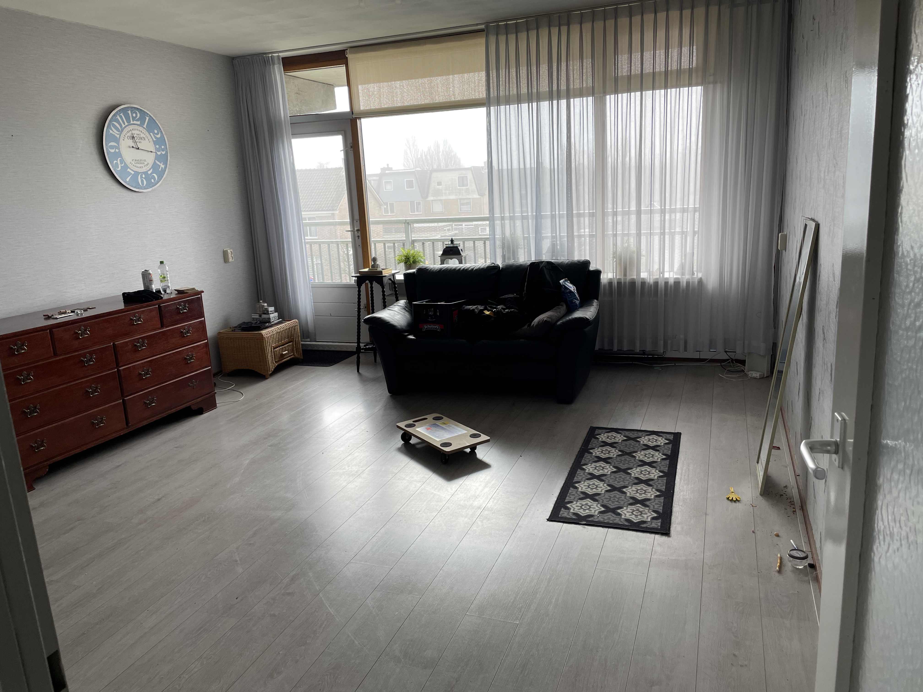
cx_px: 462
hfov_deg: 67.3
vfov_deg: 53.1
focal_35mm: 26
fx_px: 693
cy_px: 346
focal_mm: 4.2
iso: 32
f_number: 1.6
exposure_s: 1/238
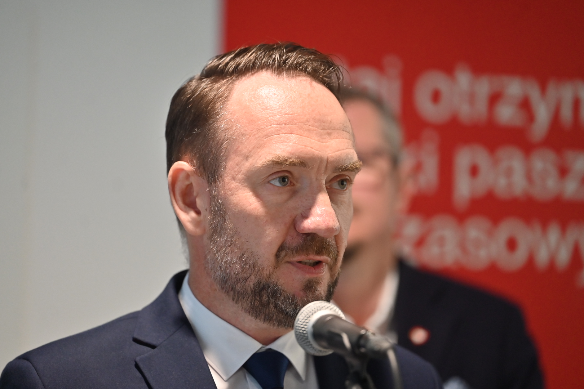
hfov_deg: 11.4
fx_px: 2920
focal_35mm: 180
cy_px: 194
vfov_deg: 7.6
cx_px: 292
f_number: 2.8
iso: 1800
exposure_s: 1/320
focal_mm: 180
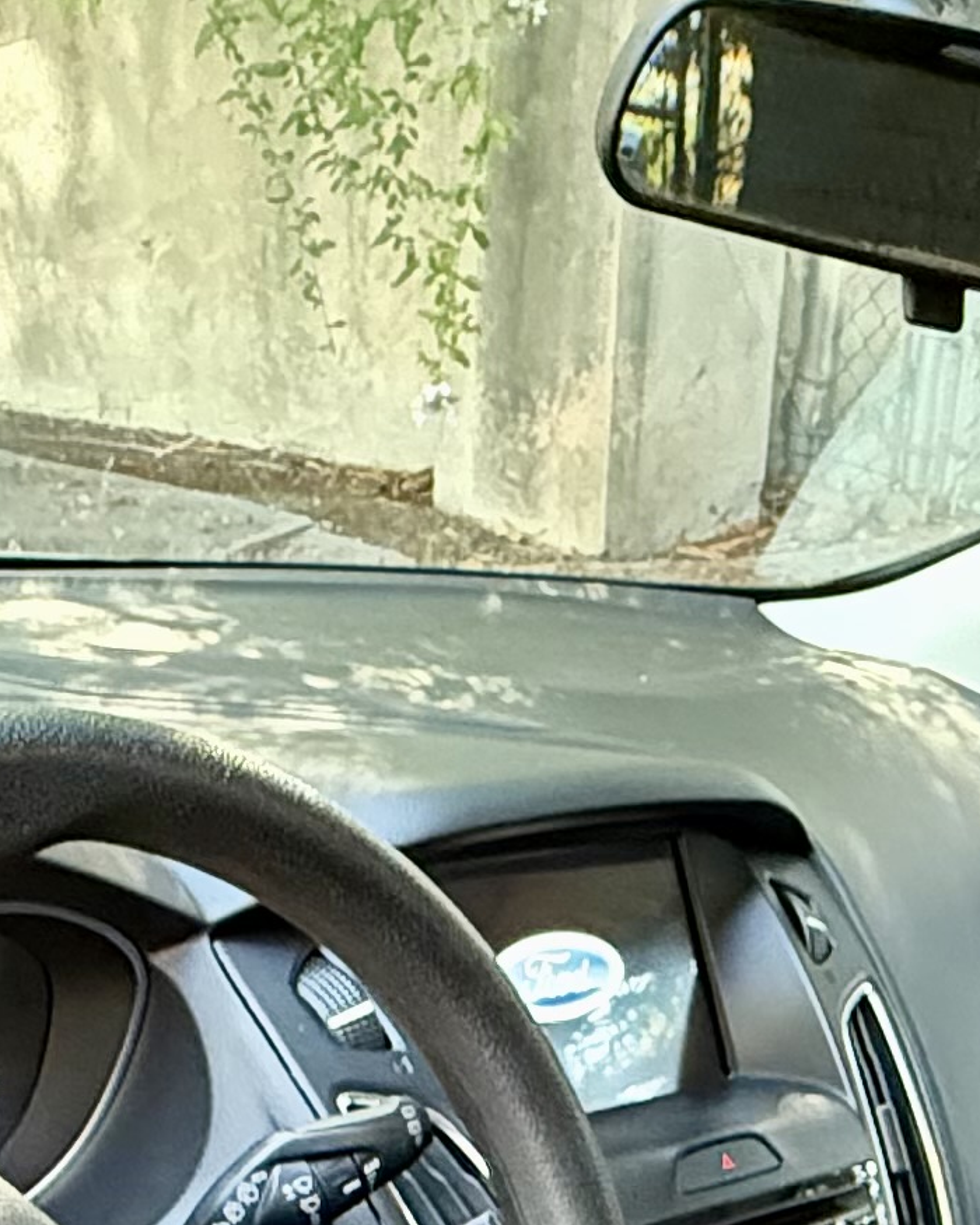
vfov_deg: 26.4
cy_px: 1511
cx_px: 508
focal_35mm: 63
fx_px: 2284
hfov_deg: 24.2
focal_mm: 2.22
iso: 1000
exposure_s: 1/60
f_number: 2.2
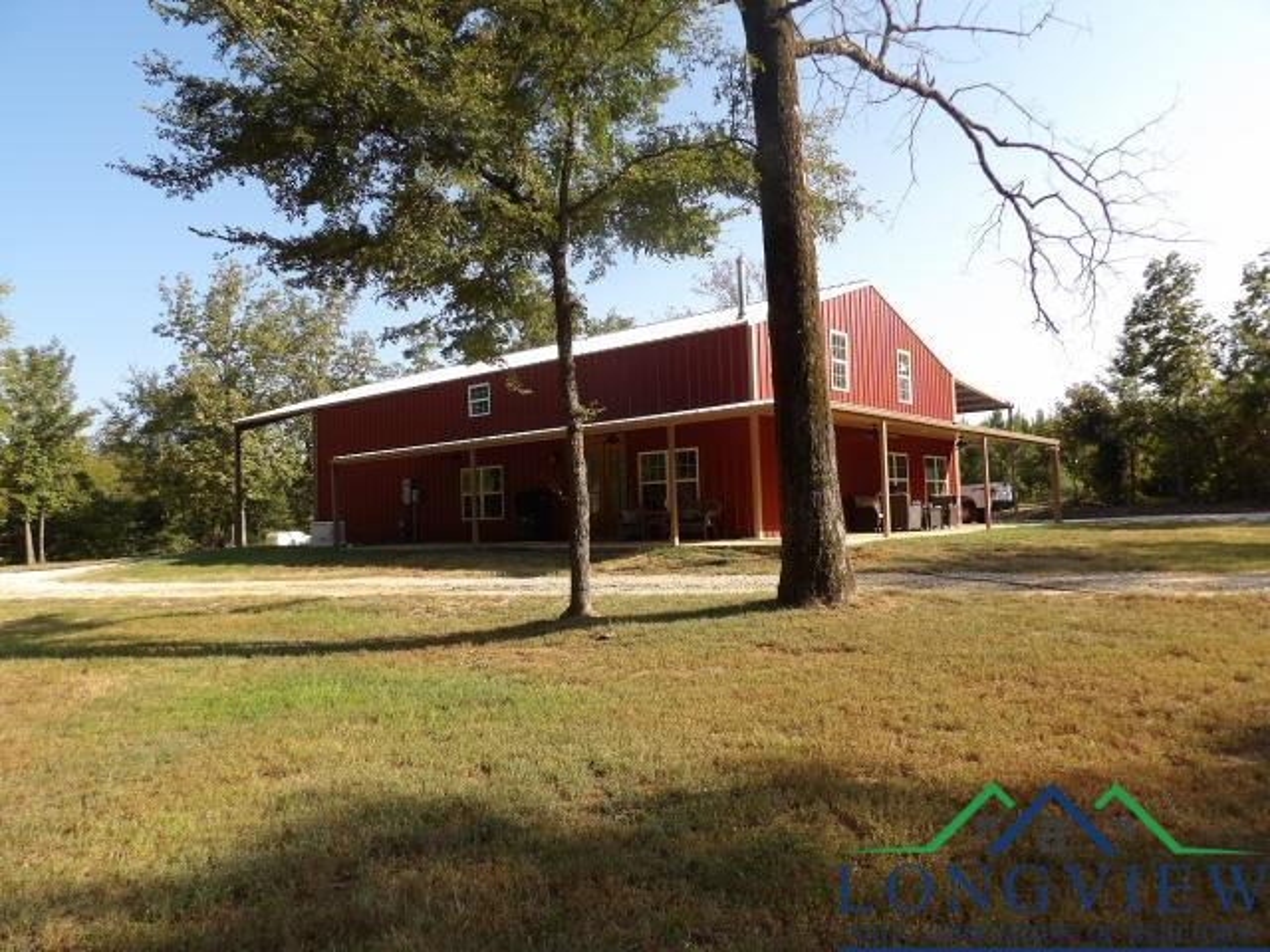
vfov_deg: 56.8
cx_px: 635
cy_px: 476
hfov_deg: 71.6
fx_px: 881
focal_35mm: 24
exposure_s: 1/596
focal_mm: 4.3
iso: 100
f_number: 3.2
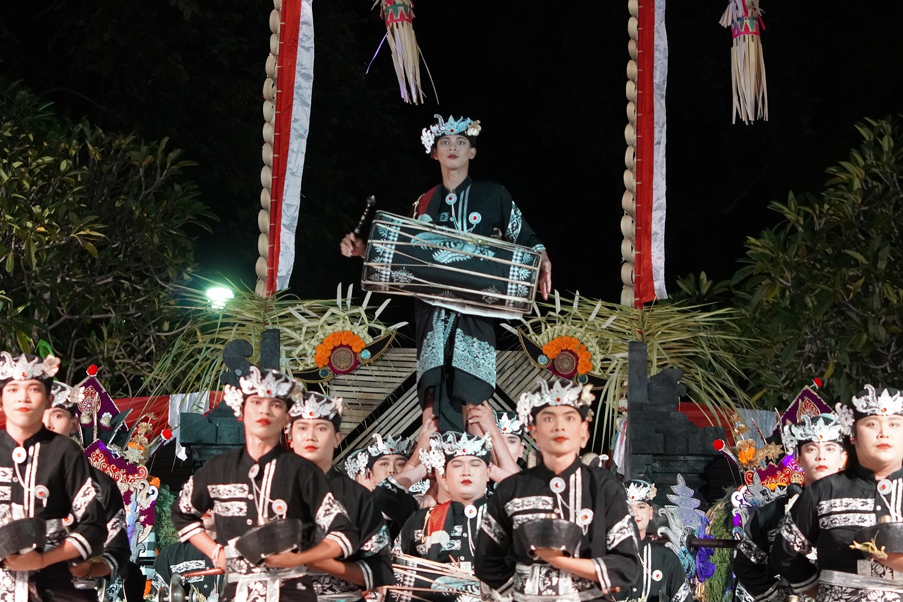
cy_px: 301
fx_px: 3198
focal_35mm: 128
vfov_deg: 10.8
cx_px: 452
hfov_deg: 16.1
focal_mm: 85
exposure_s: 1/160
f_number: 4
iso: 4000
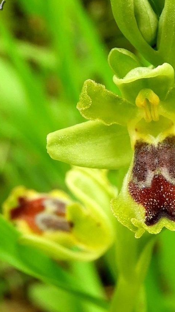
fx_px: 363
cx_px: 158
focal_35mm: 44
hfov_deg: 26.2
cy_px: 156
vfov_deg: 46.4
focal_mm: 5.4
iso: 110
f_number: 3.5
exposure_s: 1/125
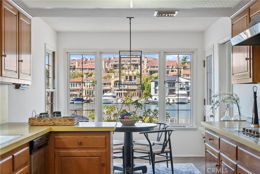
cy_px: 87
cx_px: 130
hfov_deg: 38.2
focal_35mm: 52
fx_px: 376
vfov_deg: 26.0
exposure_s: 1/8
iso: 100
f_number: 8
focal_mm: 35
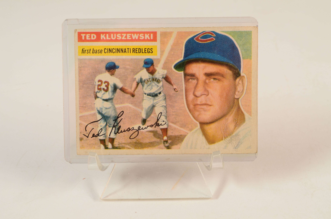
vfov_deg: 20.1
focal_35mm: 68
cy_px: 110
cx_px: 166
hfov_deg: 29.9
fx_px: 619
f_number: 13
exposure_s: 1/160
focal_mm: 45
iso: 200
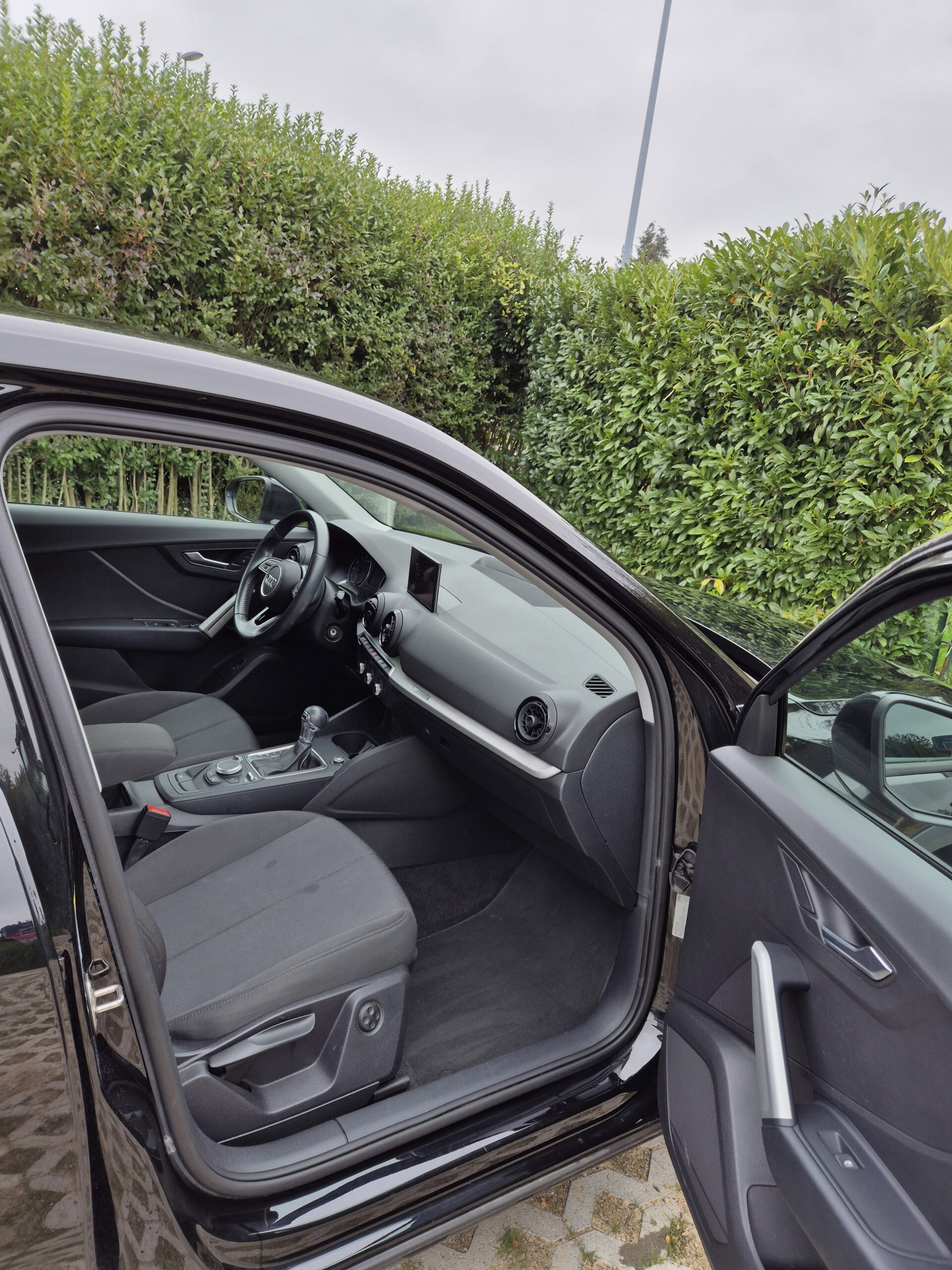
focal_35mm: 23
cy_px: 635
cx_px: 476
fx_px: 843
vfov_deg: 73.9
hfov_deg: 58.9
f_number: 1.8
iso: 25
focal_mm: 5.4
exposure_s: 1/487
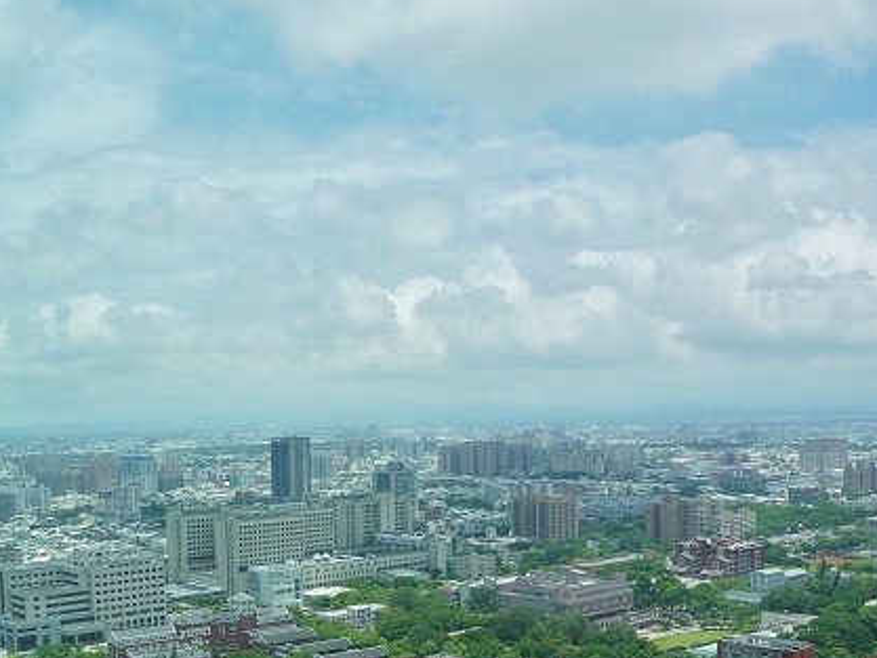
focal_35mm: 43
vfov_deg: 33.1
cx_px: 397
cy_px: 471
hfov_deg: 43.8
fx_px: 1090
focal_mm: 14
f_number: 5.6
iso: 100
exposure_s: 1/640
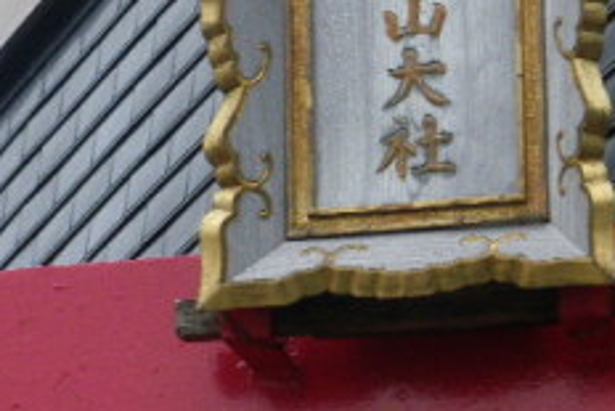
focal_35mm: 269
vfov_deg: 5.1
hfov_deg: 7.7
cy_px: 46
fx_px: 4598
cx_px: 355
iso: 320
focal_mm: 21.3
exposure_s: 1/125
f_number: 5.2
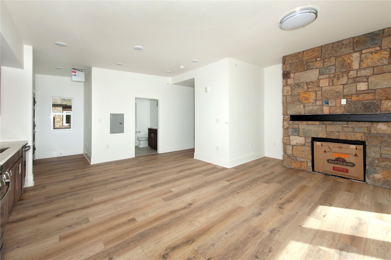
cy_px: 130
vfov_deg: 81.1
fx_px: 152
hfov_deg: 104.3
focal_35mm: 14
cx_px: 196
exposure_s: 1/200
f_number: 8
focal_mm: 14
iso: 250
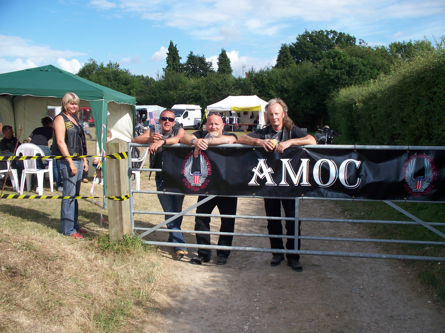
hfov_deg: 51.4
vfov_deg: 39.7
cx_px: 222
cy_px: 166
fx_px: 463
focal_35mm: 36
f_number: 2.8
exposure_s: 1/640
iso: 64
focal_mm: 7.54
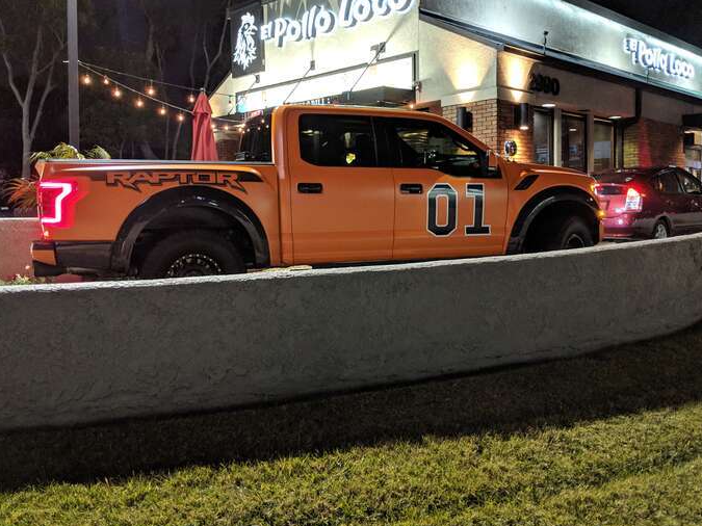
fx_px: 649
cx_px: 361
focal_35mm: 32
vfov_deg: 44.0
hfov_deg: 56.8
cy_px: 220
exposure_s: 1/60
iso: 371
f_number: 1.8
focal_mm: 4.44
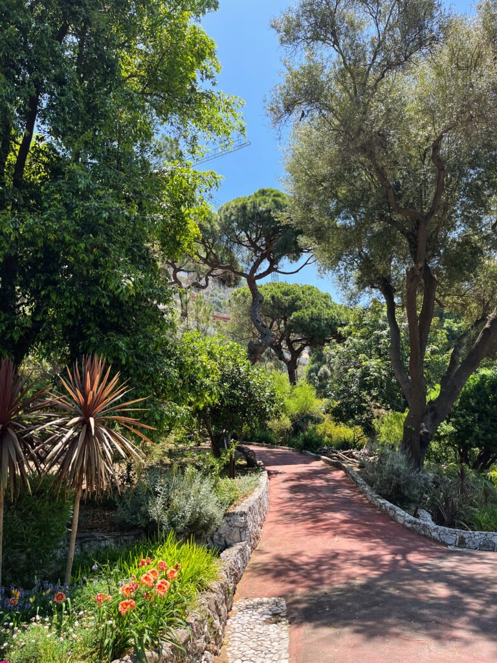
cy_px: 332
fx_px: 498
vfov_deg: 67.3
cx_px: 248
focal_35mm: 26
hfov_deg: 53.1
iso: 50
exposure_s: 1/1028
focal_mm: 5.1
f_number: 1.6
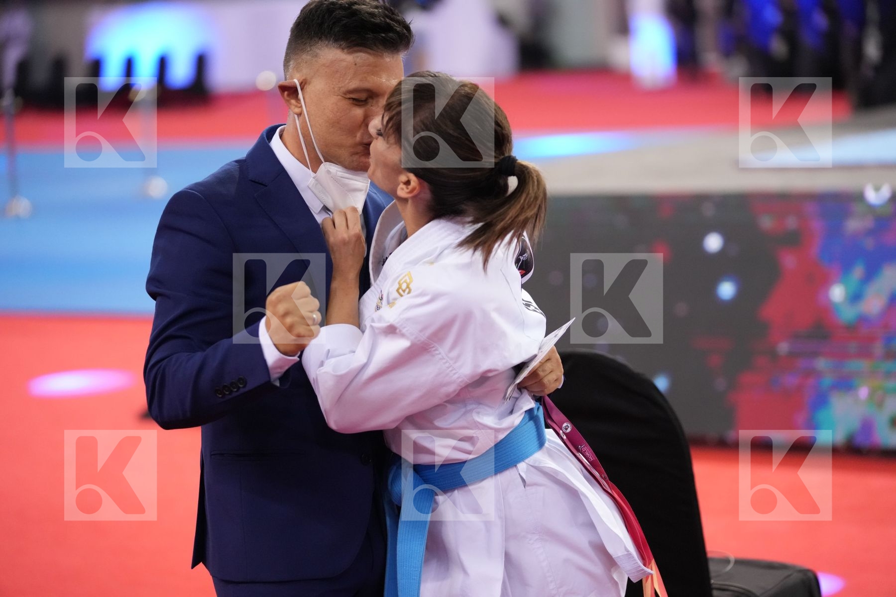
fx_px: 2713
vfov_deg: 12.6
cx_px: 448
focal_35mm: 109
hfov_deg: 18.8
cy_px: 298
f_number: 2.8
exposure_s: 1/1000
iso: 5000
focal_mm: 109
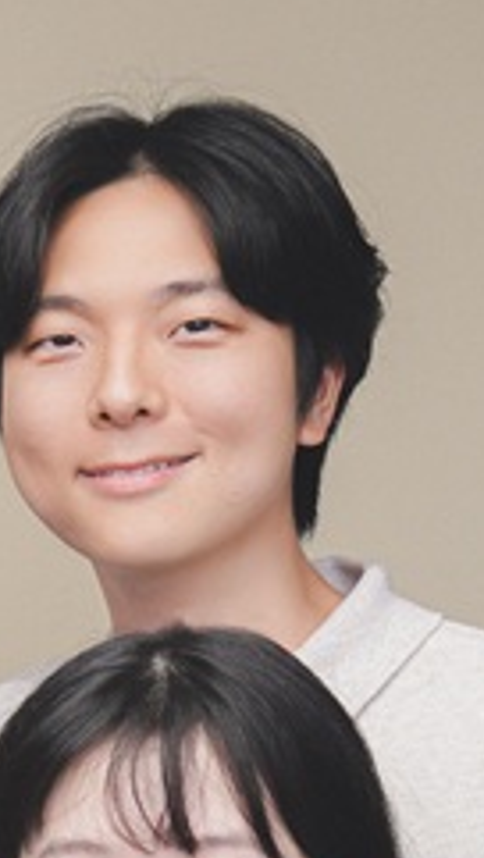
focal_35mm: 198
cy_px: 899
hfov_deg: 5.8
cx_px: -851
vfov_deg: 10.8
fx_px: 4506
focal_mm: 48
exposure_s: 1/200
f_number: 10
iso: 200
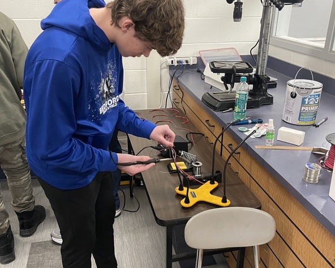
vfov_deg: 44.4
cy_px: 153
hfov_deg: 54.2
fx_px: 327
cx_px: 169
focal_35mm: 33
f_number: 1.6
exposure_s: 1/60
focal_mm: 5.1
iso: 500
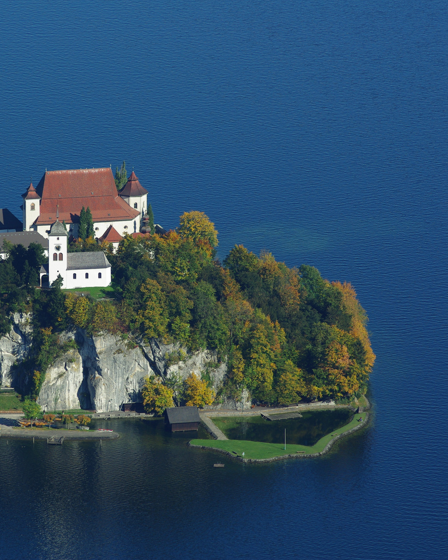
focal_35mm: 338
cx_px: 107
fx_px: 5601
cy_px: 281
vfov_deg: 5.7
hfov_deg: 4.6
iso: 100
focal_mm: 160
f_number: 6.7
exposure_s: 1/350
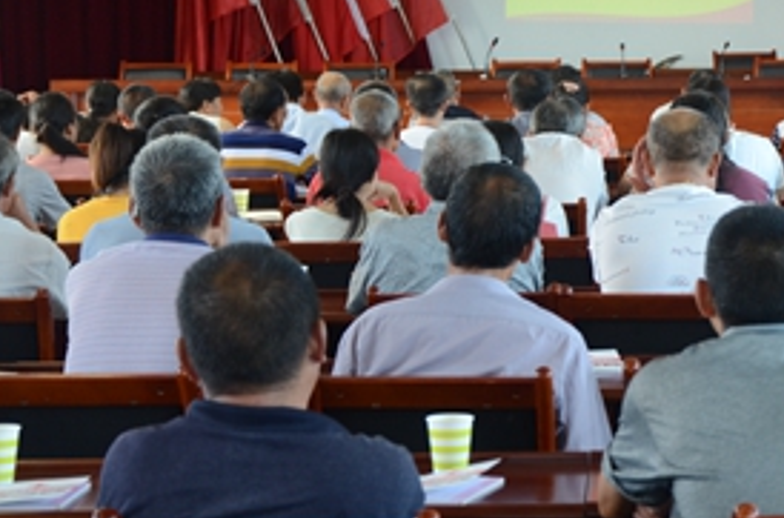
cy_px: 176
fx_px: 2975
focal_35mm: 137
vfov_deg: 9.9
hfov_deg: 14.9
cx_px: 621
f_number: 5
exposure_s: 1/40
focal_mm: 50
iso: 640
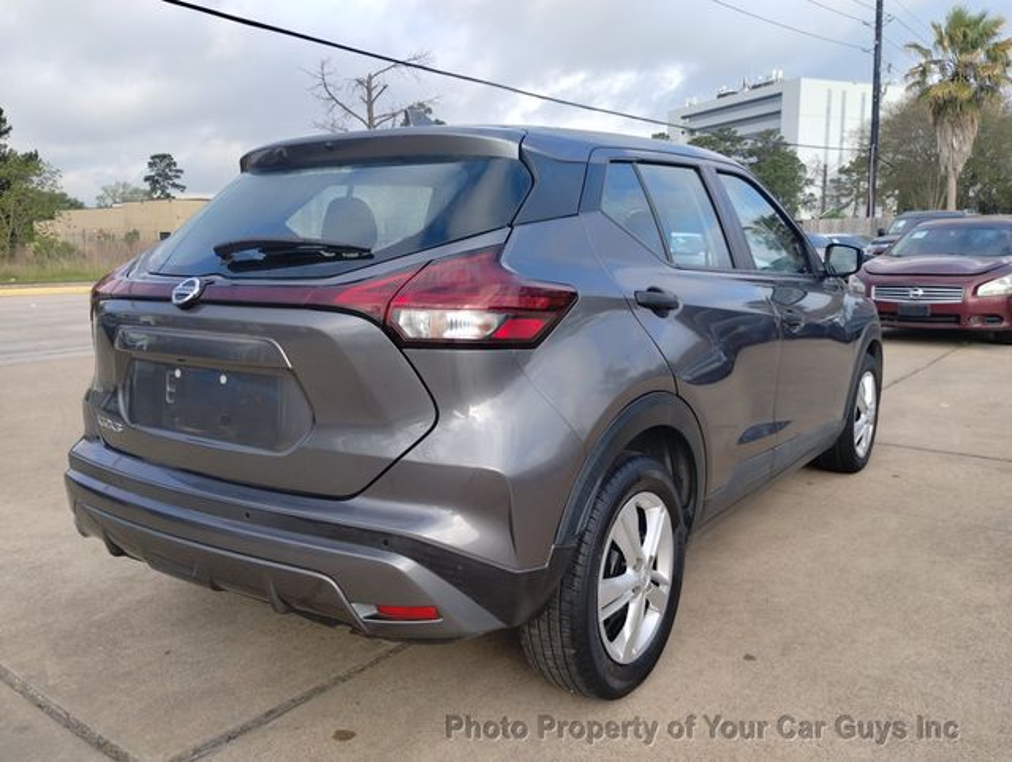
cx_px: 506
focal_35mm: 28
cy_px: 381
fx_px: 820
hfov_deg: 63.4
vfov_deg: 49.9
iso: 100
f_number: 1.8
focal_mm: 4.27
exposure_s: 1/306
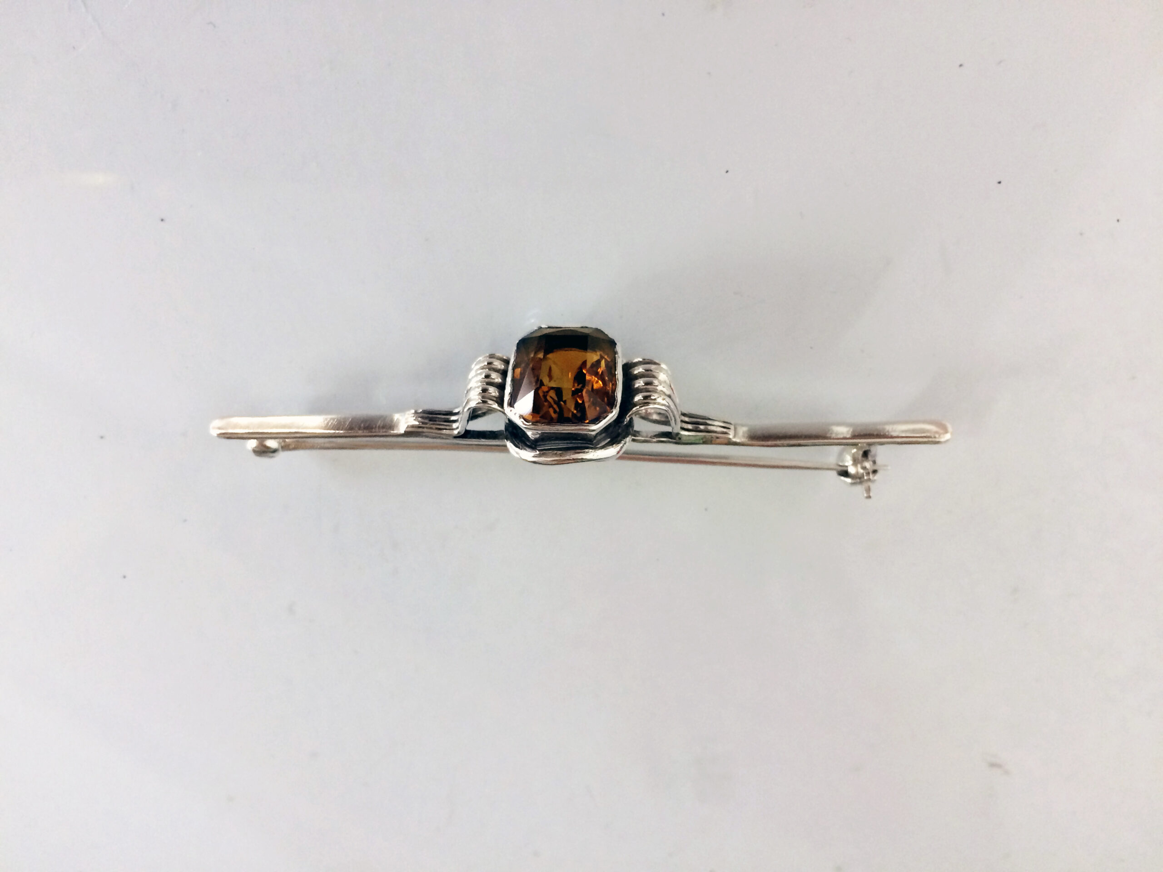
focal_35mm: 29
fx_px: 974
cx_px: 582
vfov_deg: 48.2
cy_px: 436
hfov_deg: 61.7
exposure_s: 1/33
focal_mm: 4.15
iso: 200
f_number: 2.2
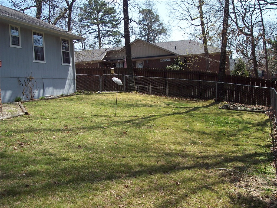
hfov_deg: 47.9
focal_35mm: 39
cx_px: 138
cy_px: 104
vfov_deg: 36.8
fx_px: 312
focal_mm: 8
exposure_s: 1/500
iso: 100
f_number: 4
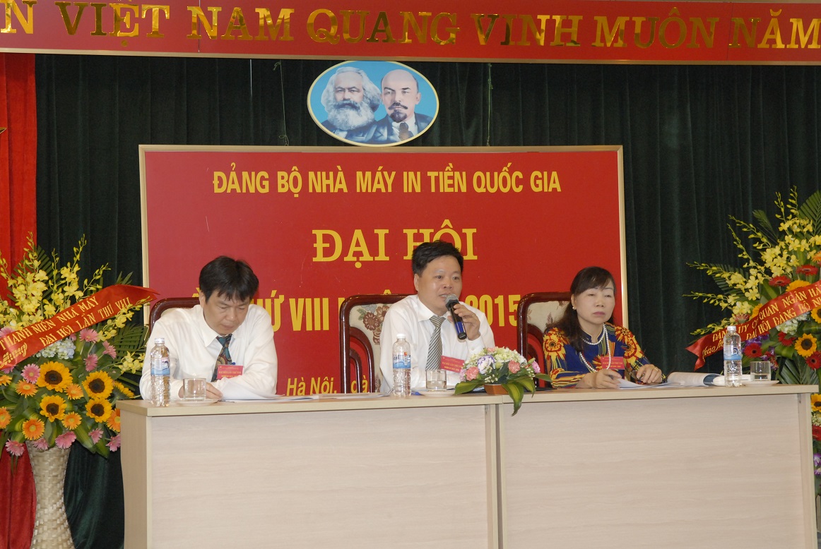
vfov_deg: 18.2
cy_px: 274
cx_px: 410
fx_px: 1713
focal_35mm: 75
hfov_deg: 27.0
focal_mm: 50
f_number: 5.6
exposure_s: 1/60
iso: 1000
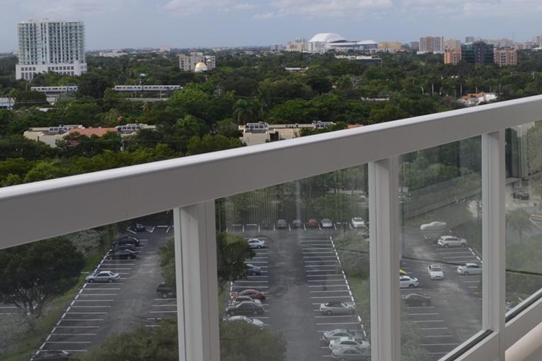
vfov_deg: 24.1
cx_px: 261
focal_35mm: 56
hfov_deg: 35.6
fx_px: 843
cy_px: 128
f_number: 6.3
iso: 100
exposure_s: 1/160
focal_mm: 18
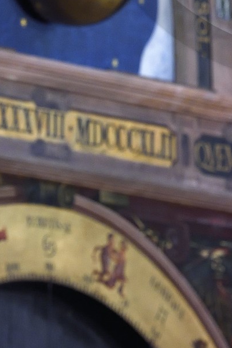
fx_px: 6180
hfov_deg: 2.1
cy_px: -185
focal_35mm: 639
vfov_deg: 3.2
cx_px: 327
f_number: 5.6
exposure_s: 1/20
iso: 1600
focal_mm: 160
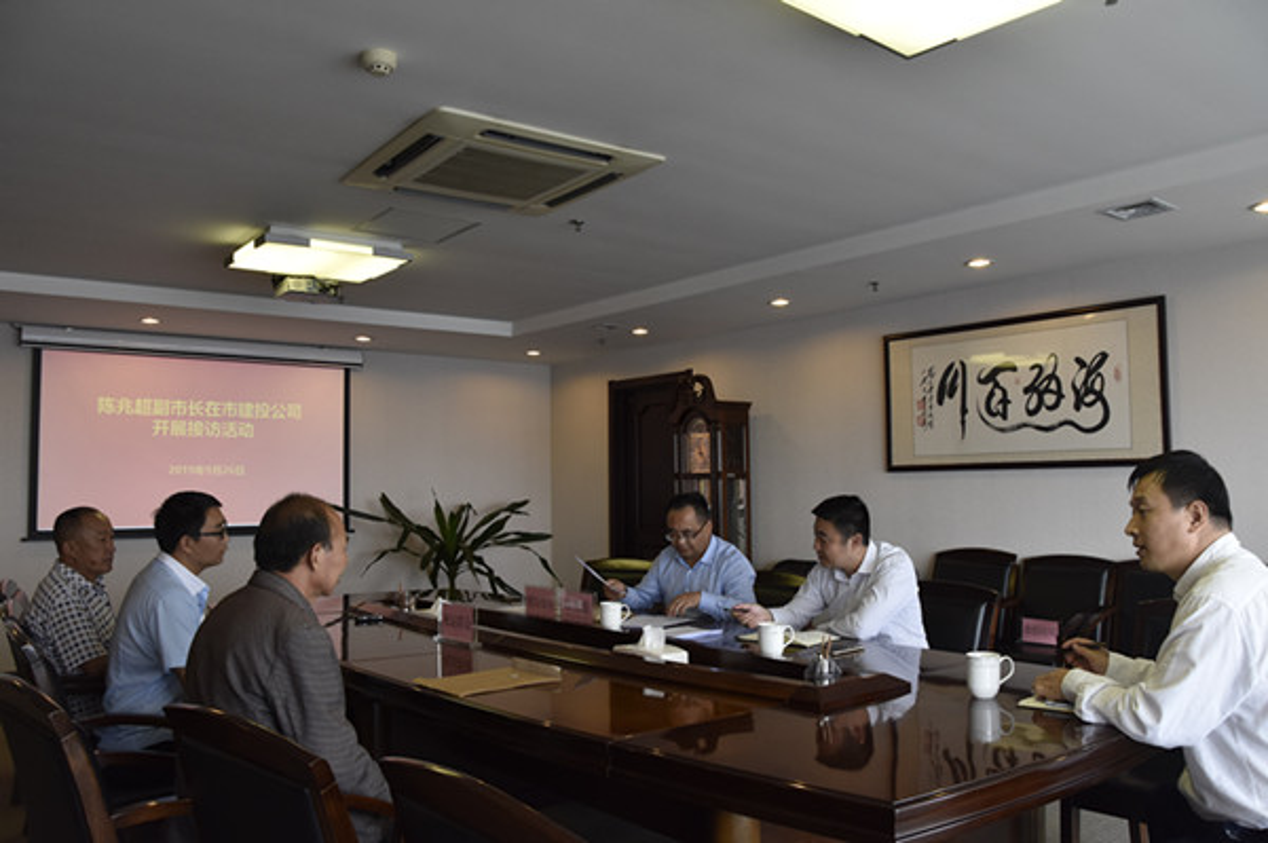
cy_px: 422
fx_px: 950
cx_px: 634
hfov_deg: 67.4
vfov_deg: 47.9
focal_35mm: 27
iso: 800
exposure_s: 1/125
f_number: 5.6
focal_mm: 18
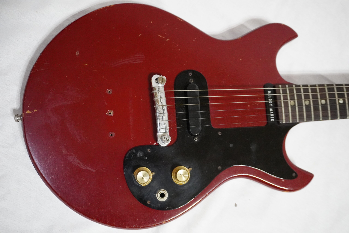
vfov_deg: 40.0
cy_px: 116
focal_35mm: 33
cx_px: 174
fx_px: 320
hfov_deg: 57.2
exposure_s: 1/100
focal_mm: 22
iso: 6400
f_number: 4
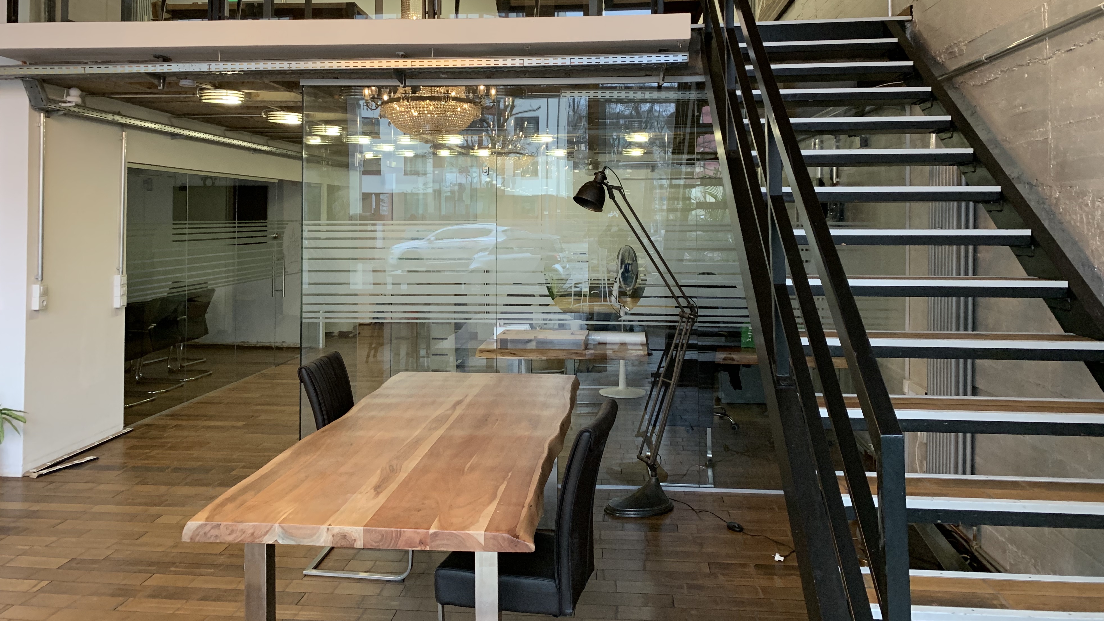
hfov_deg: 66.1
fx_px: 849
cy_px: 200
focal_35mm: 29
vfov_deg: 39.6
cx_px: 543
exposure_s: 1/50
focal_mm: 4.25
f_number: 1.8
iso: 250
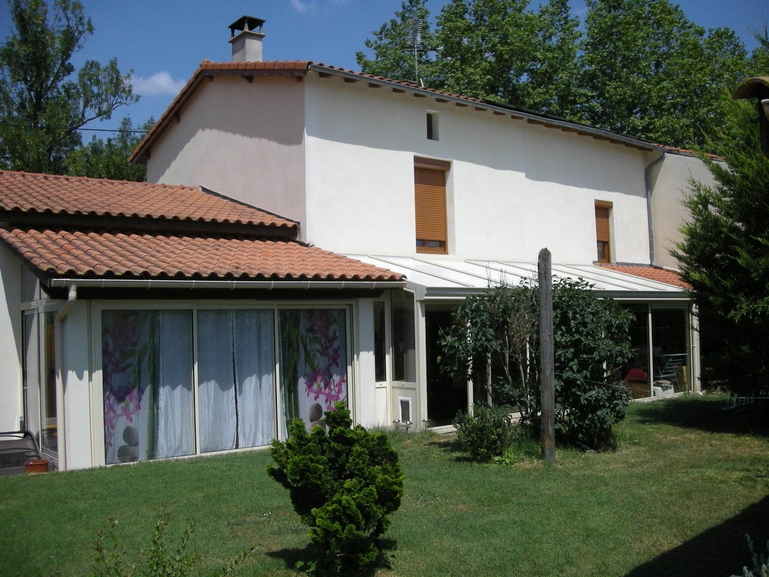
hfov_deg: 52.6
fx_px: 778
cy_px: 288
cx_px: 384
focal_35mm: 35
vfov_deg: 40.7
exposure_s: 1/349
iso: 50
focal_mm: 5.7
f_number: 5.7
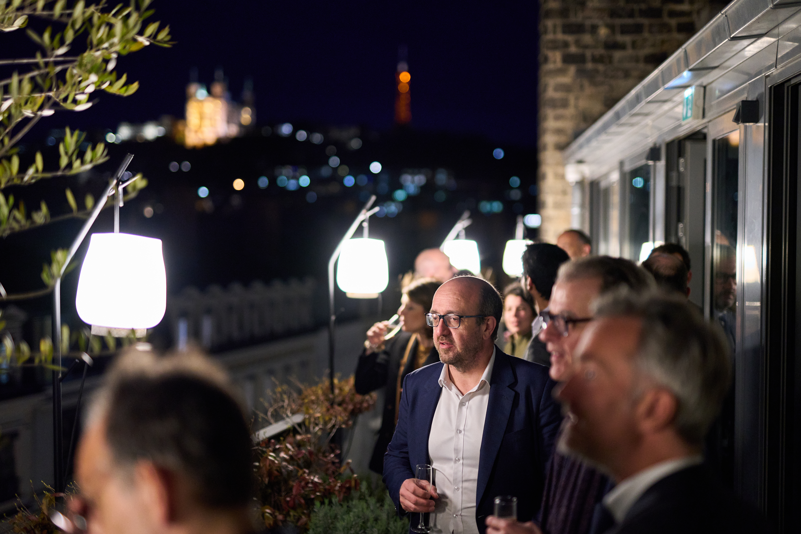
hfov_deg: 39.6
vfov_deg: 27.0
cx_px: 400
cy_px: 267
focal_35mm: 50
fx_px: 1113
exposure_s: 1/250
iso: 2000
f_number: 1.4
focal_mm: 50
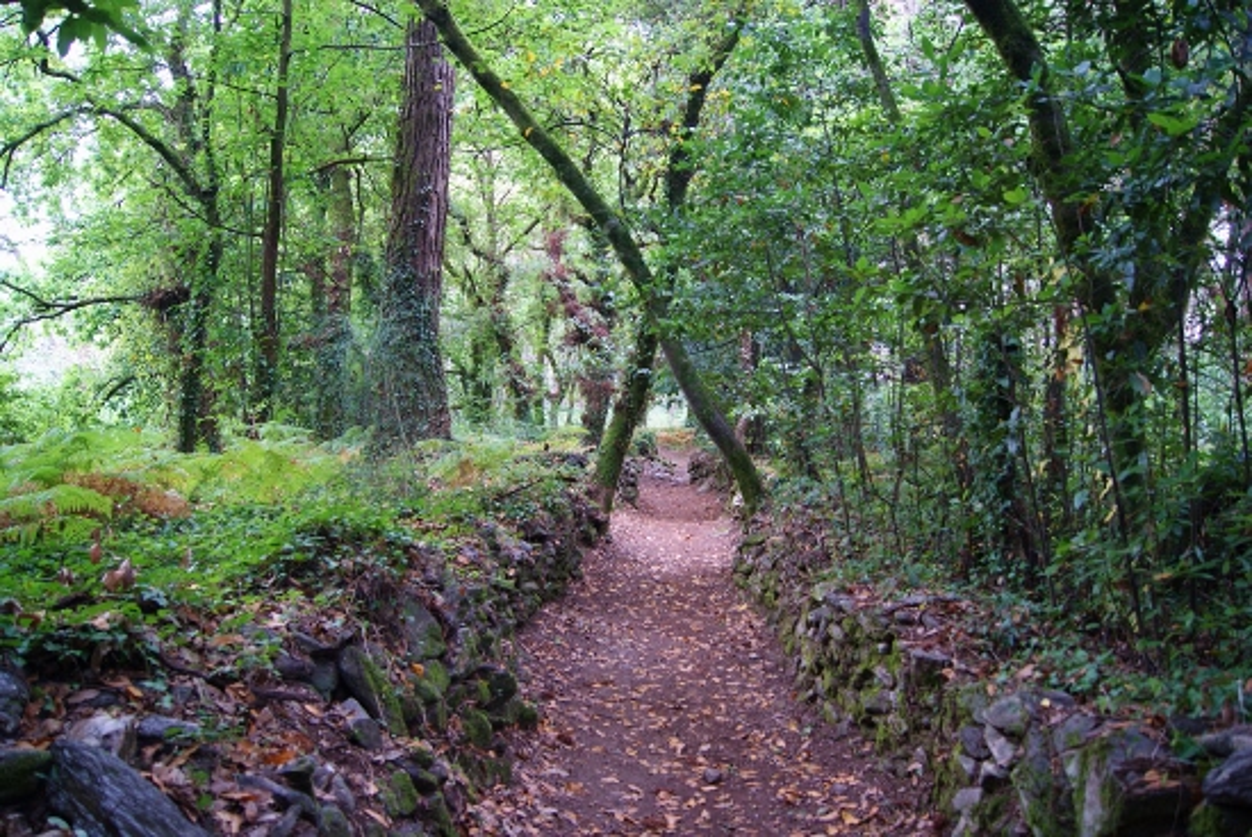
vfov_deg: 43.7
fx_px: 1044
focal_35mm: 30
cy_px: 418
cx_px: 626
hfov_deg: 61.9
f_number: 3.5
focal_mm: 20
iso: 250
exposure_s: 1/30
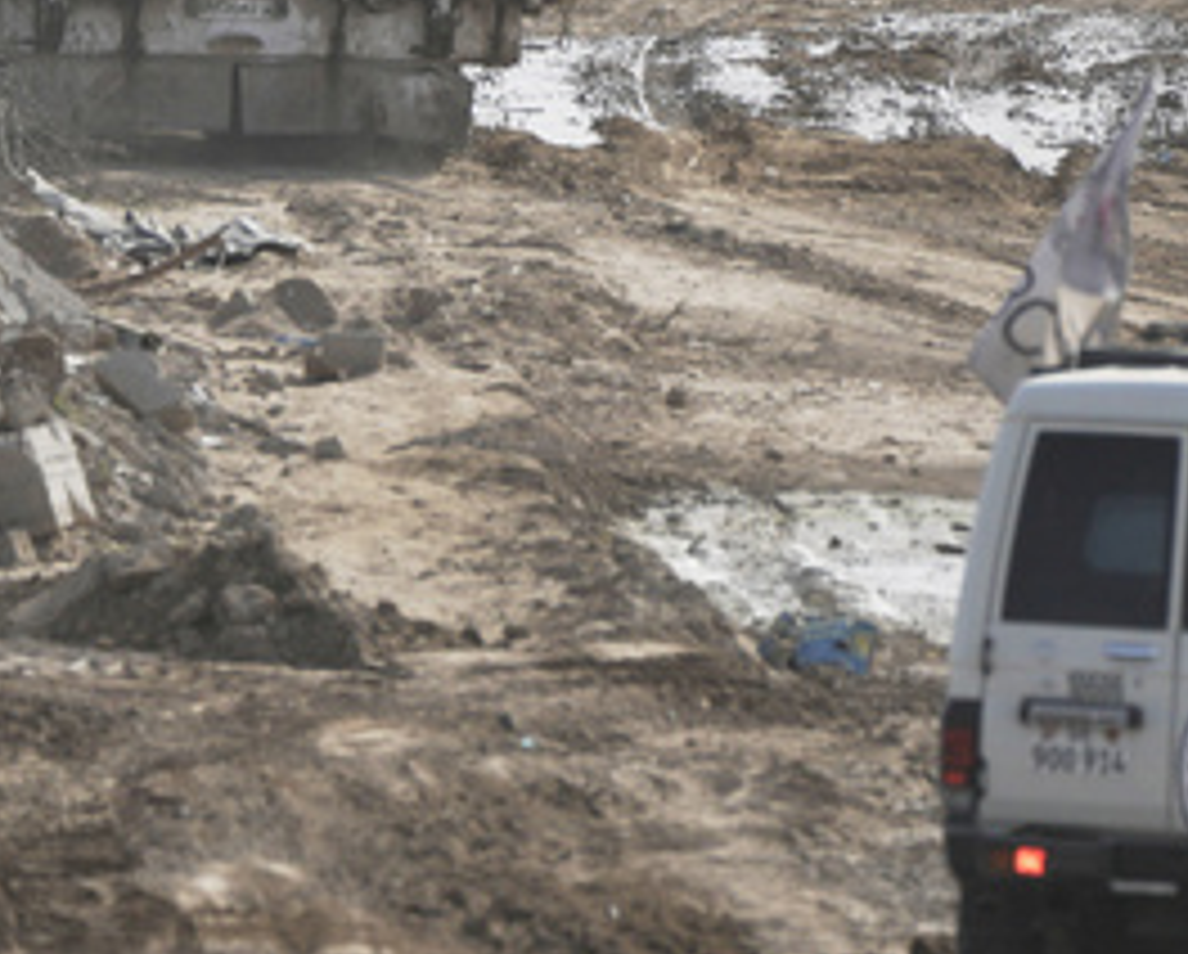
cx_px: 594
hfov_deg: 1.3
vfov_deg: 1.1
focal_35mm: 1454
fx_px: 51199
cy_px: -308
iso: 200
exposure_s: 1/2500
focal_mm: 400
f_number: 5.6
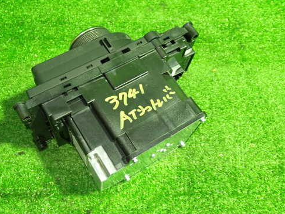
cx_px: 132
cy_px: 103
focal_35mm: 37
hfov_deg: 50.1
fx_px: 305
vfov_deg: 38.7
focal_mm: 5.4
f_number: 2.3
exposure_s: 1/30
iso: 640
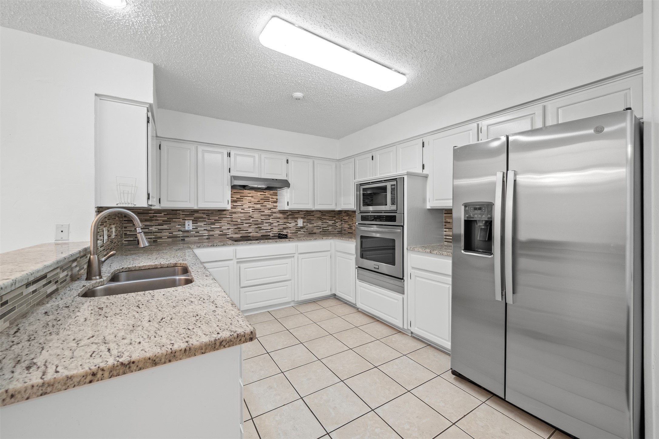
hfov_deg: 108.3
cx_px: 330
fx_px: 238
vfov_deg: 85.4
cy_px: 220
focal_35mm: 13
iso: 250
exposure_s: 1/1.25
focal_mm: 13
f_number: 8
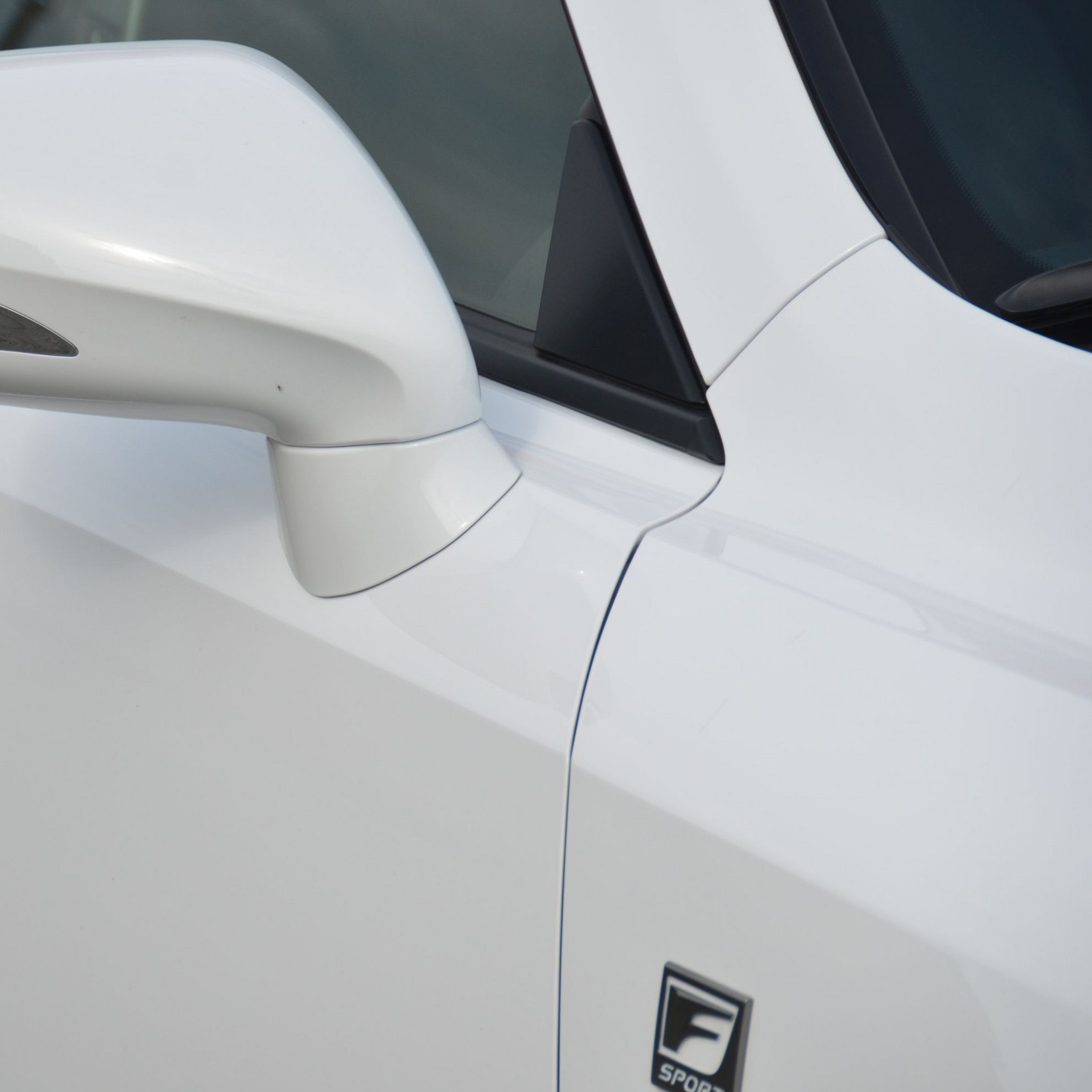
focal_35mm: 385
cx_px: 301
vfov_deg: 4.6
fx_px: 13741
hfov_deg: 4.5
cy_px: 547
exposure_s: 1/1600
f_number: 6.3
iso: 400
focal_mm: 200
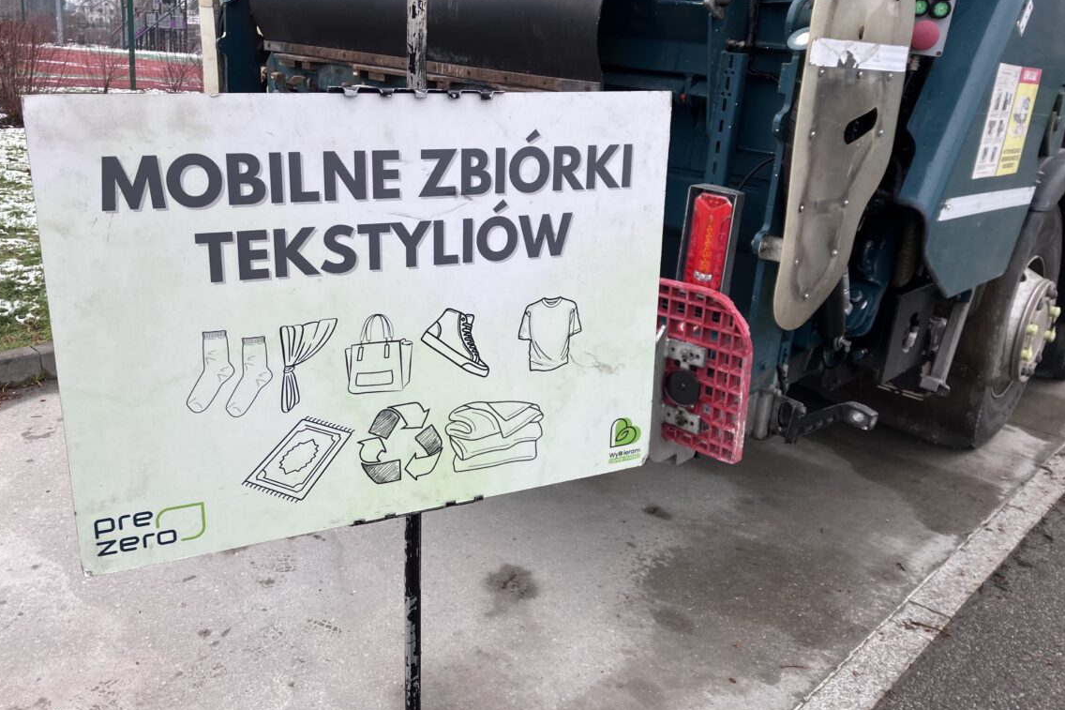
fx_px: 887
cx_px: 534
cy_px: 309
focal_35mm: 30
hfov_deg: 61.9
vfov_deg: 43.5
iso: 25
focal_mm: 3.99
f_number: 1.8
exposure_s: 1/195
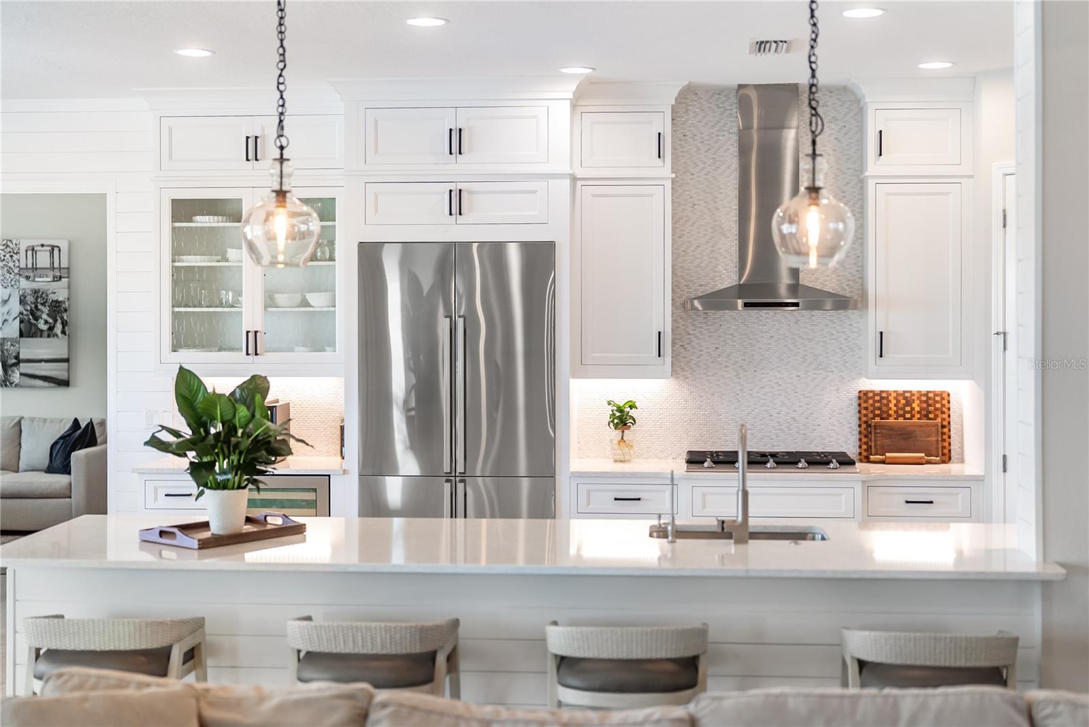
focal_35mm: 50
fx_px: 1513
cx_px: 544
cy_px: 364
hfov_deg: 39.6
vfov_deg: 27.0
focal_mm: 50
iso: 160
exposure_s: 1/200
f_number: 1.4
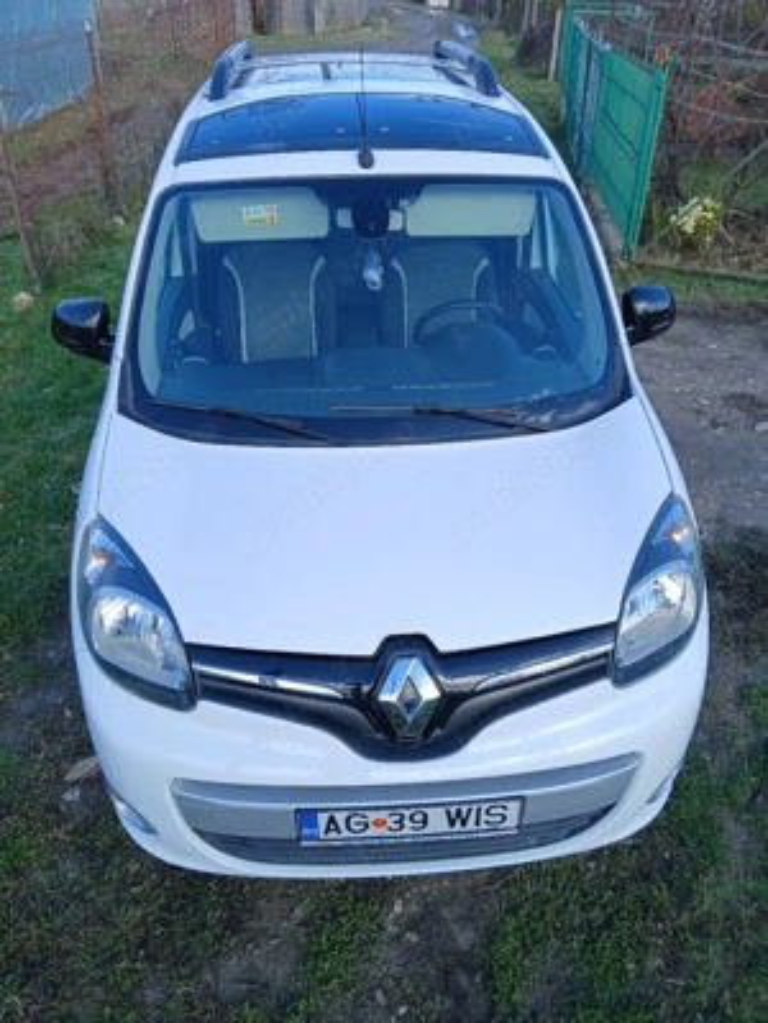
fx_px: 769
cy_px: 512
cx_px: 384
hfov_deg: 53.1
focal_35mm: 26
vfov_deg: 67.3
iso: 20
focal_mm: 3.98
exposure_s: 1/192
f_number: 1.8
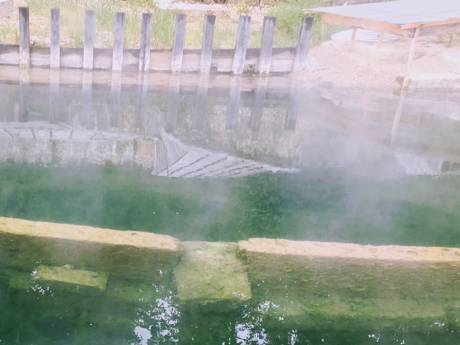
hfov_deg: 35.5
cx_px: 87
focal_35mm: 52
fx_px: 691
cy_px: 297
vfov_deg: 27.2
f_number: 2.2
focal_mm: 4.15
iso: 25
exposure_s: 1/100
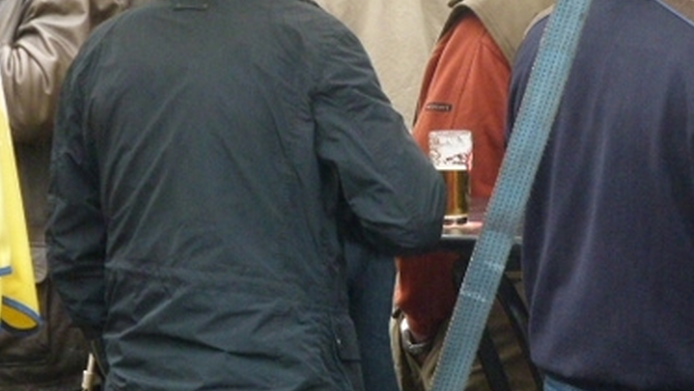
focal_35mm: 412
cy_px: 95
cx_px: 415
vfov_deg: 3.0
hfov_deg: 5.2
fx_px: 7583
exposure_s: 1/80
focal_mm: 42.2
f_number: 3.9
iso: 320
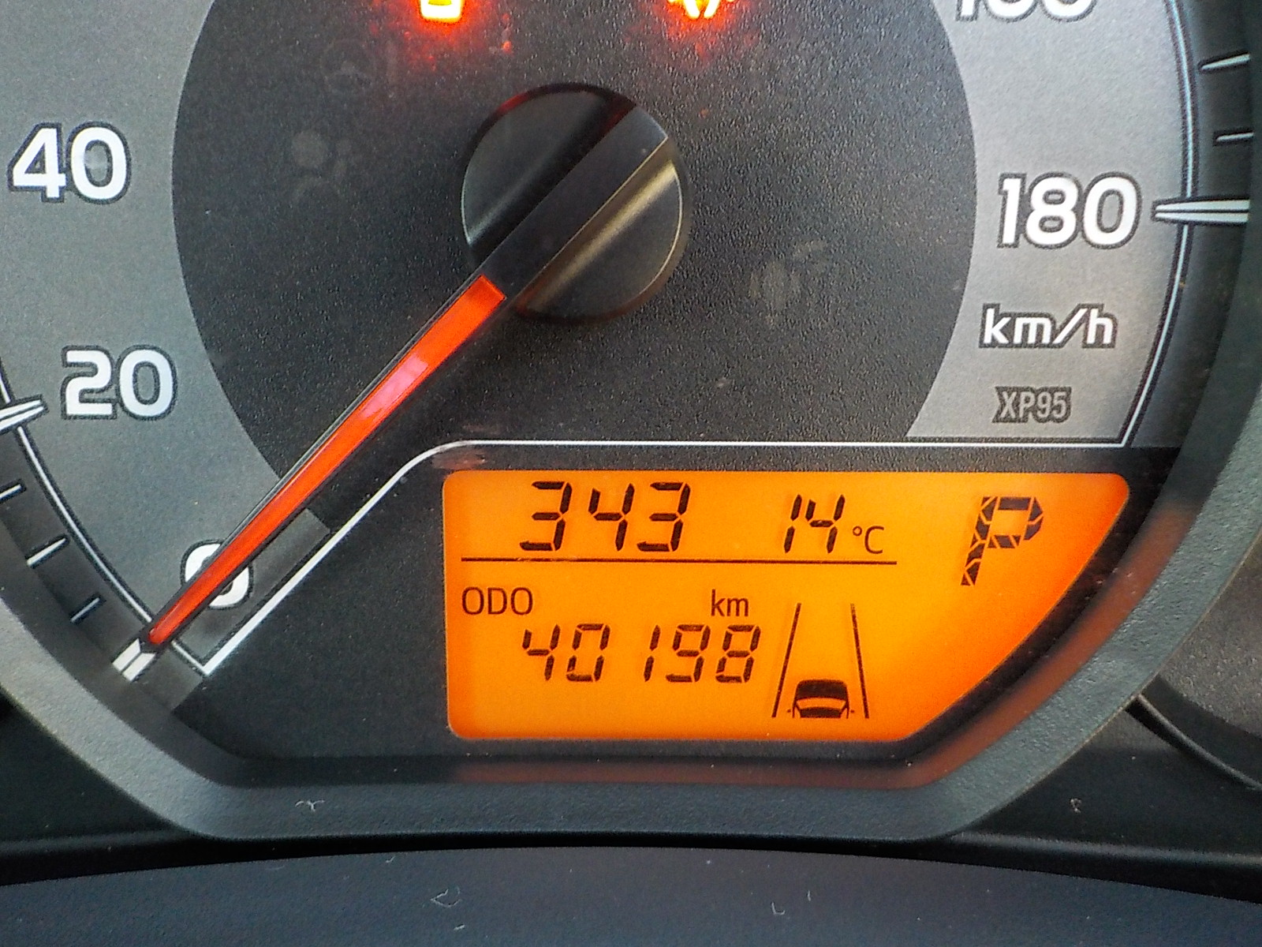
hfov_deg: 60.0
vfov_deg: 46.8
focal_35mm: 30
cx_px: 631
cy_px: 474
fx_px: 1094
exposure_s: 1/10
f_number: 3.3
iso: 400
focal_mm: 4.1
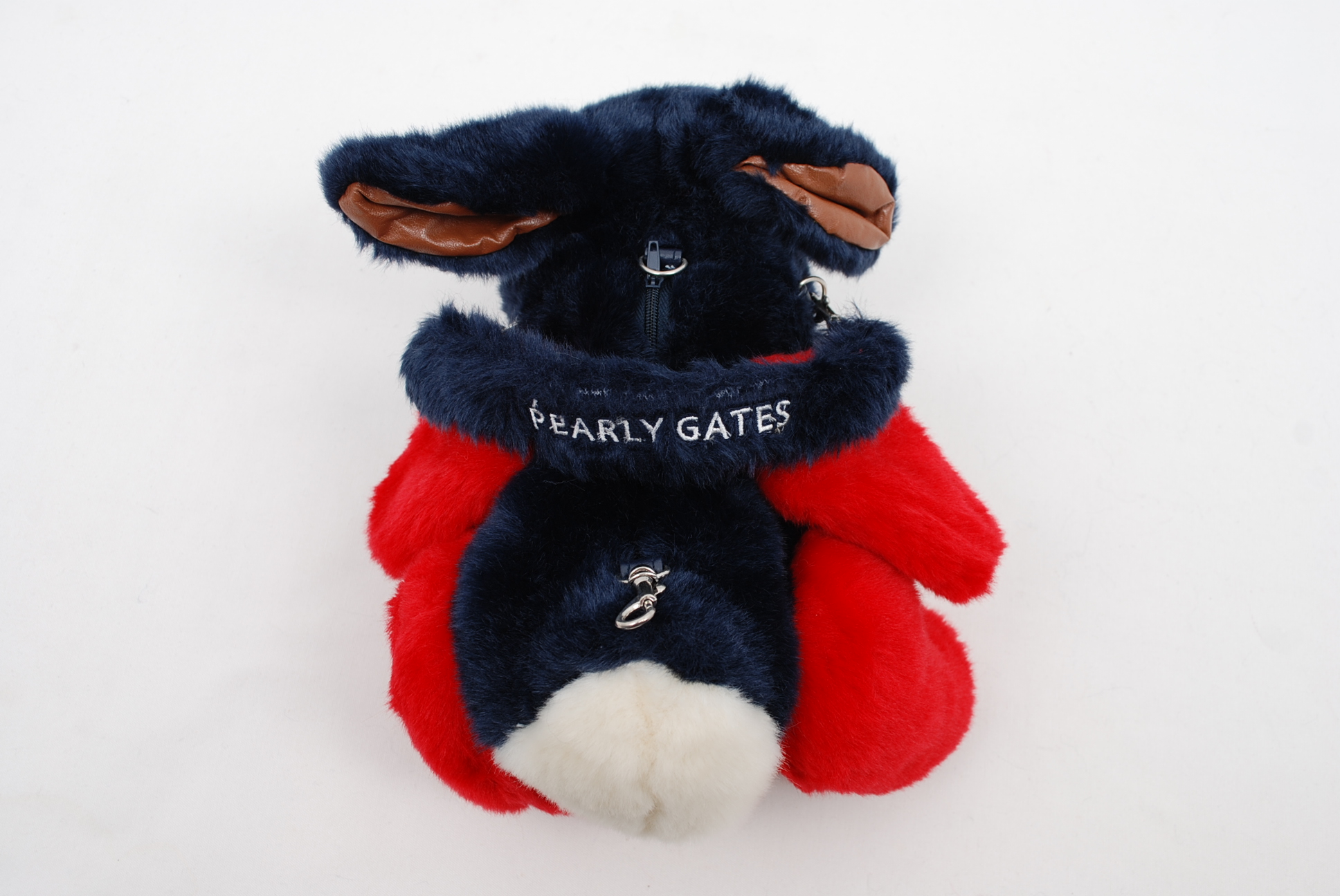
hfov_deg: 53.1
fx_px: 1342
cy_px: 448
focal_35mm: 36
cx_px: 670
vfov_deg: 37.0
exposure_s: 1/200
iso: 100
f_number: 6.3
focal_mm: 24
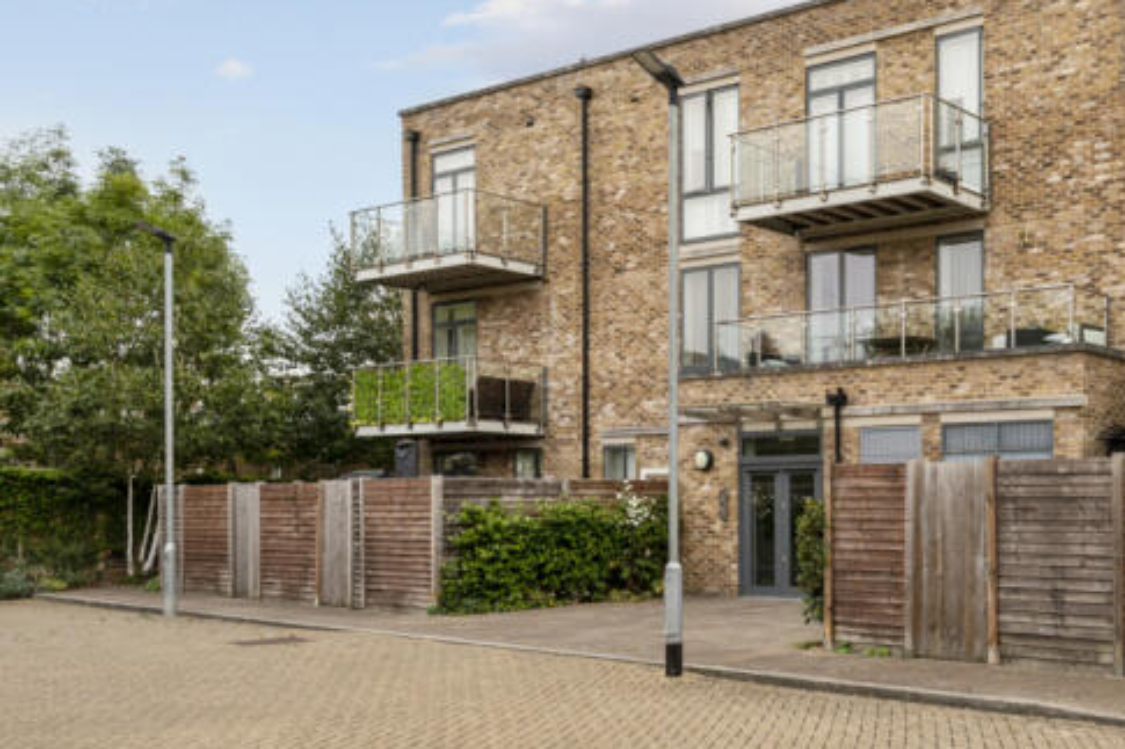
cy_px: 284
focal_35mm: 38
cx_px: 1113
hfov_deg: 43.7
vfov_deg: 34.9
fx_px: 1187
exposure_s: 1/250
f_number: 8
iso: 200
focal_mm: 18
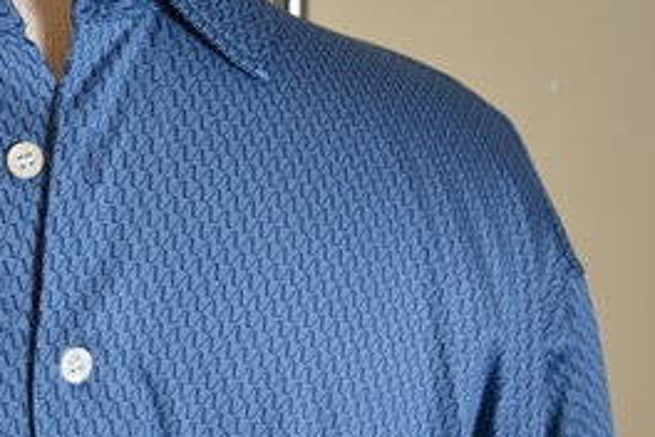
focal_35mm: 75
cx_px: 5
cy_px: 333
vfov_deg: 18.1
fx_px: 1364
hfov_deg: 25.7
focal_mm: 22
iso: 560
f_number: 4
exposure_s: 1/60
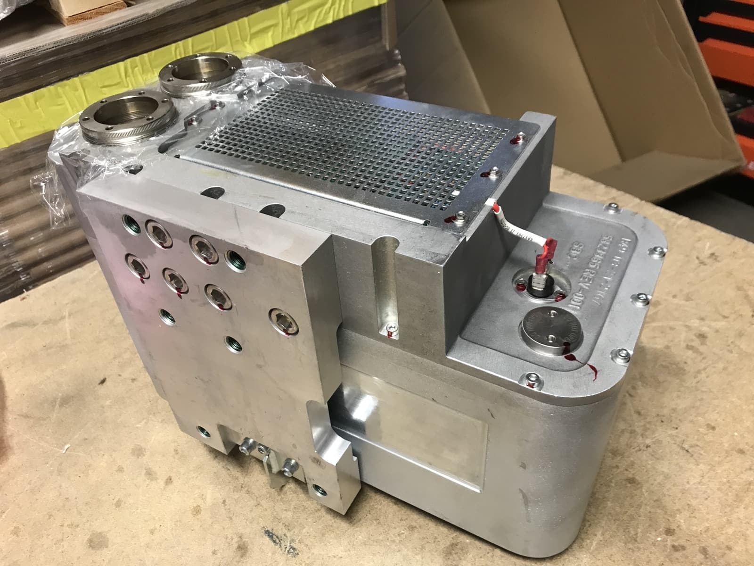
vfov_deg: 49.7
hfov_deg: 63.4
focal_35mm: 28
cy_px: 283
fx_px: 610
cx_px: 377
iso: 50
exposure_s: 1/17
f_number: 1.8
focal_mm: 3.99
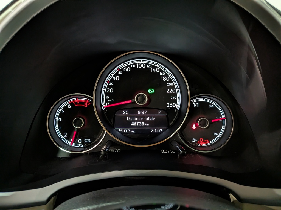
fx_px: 195
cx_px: 140
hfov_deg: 71.6
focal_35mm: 24
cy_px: 105
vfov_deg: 56.8
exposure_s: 1/120
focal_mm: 4.53
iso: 1004
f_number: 1.7
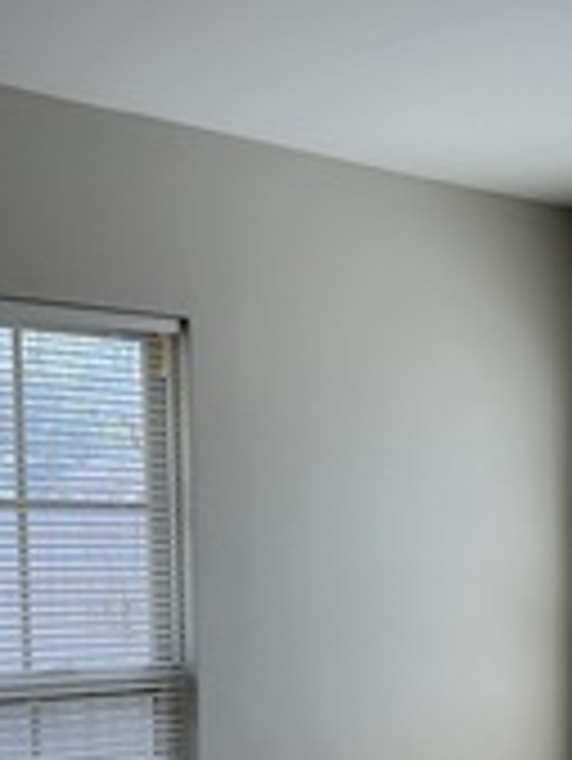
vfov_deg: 27.5
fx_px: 1496
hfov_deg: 20.3
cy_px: 693
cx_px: 676
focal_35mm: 68
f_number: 1.78
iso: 80
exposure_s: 1/547
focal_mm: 6.76
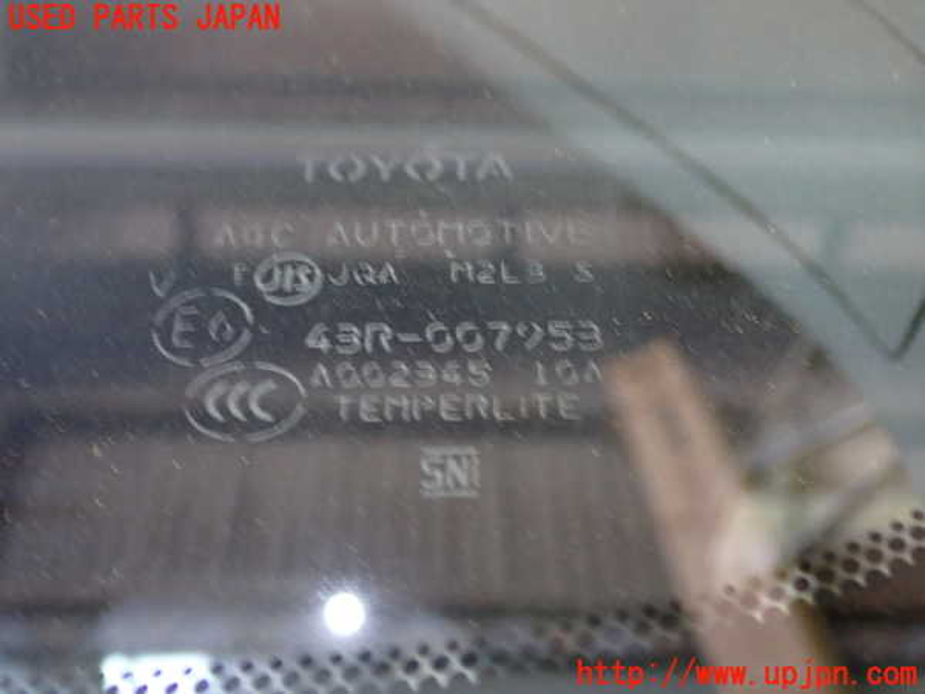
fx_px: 1256
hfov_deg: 40.4
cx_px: 462
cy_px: 347
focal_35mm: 47
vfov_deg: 30.9
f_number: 3.1
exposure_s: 1/13
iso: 800
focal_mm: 8.4
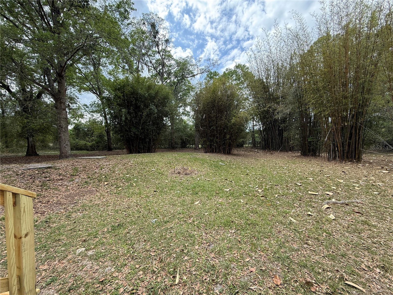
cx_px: 196
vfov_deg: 85.7
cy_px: 148
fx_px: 159
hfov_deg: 102.1
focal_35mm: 14
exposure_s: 1/408
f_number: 2.2
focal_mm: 2.22
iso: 50
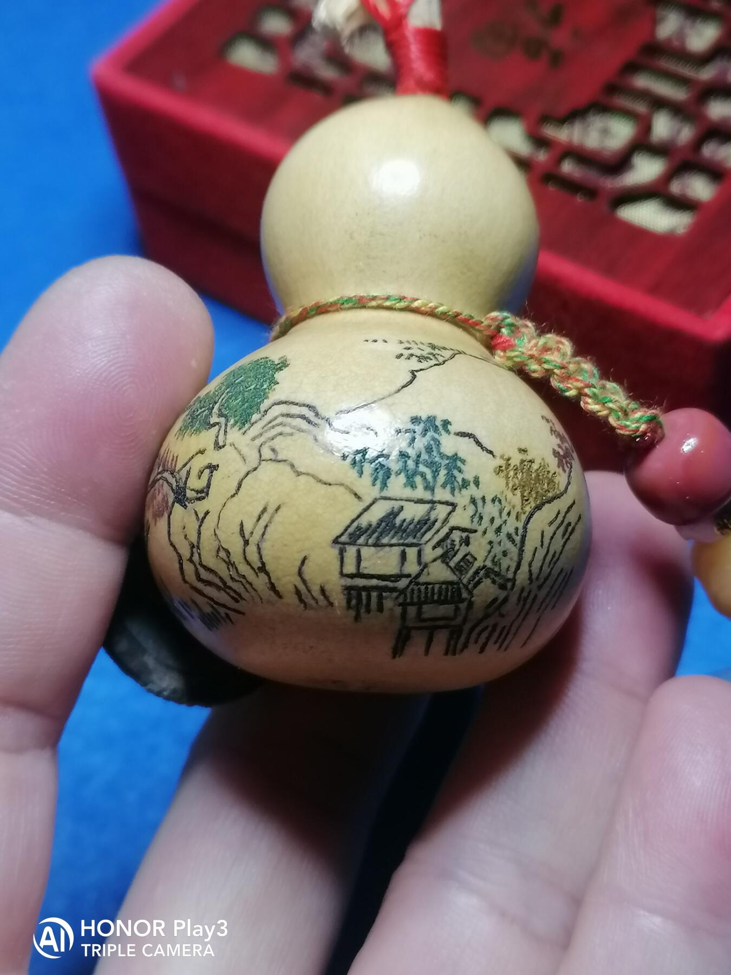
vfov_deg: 36.2
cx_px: 366
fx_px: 1492
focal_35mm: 53
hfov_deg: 27.5
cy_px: 488
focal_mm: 5.4
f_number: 1.8
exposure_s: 1/33.3
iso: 125
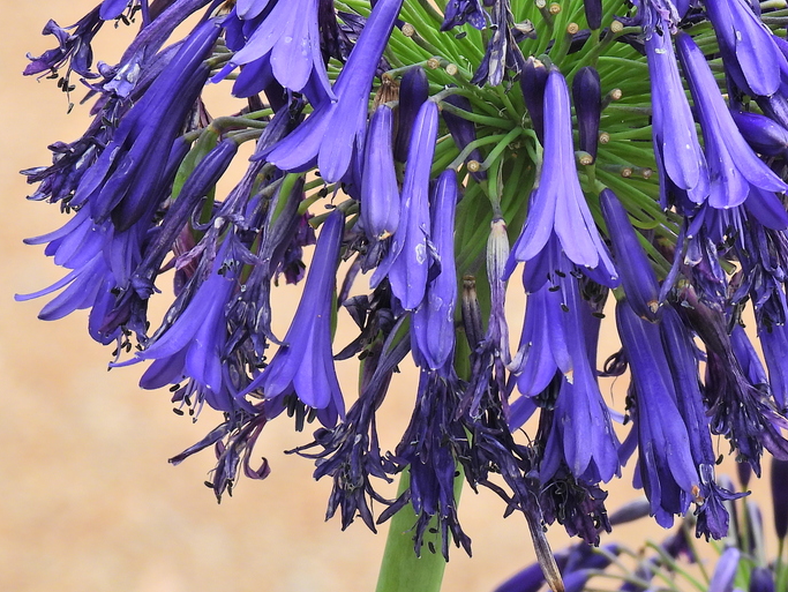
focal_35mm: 412
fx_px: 9384
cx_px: 525
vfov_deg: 3.6
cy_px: 111
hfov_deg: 4.8
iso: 100
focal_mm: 39.3
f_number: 4.5
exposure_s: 1/250
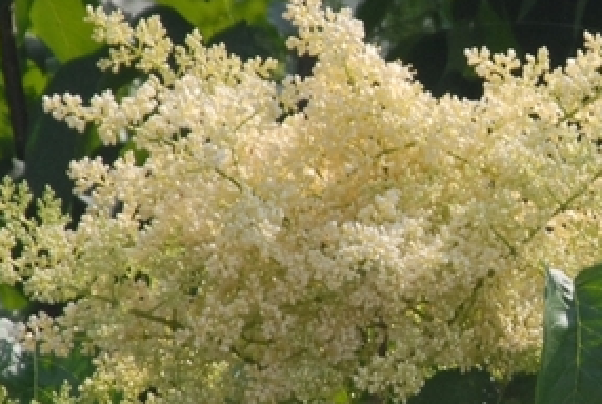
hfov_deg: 1.8
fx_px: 18868
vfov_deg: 1.2
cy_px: 193
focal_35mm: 1126
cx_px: 621
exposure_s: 1/350
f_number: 10
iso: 400
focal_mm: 210
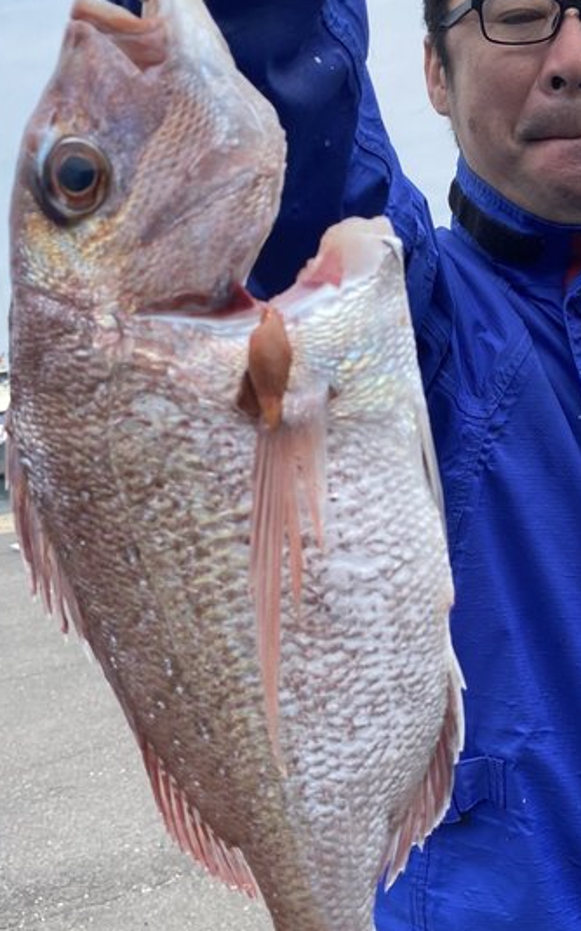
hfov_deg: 29.0
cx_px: 395
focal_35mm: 44
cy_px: 484
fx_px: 1116
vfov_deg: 45.3
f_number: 1.8
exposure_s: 1/2625
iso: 32
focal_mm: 4.25
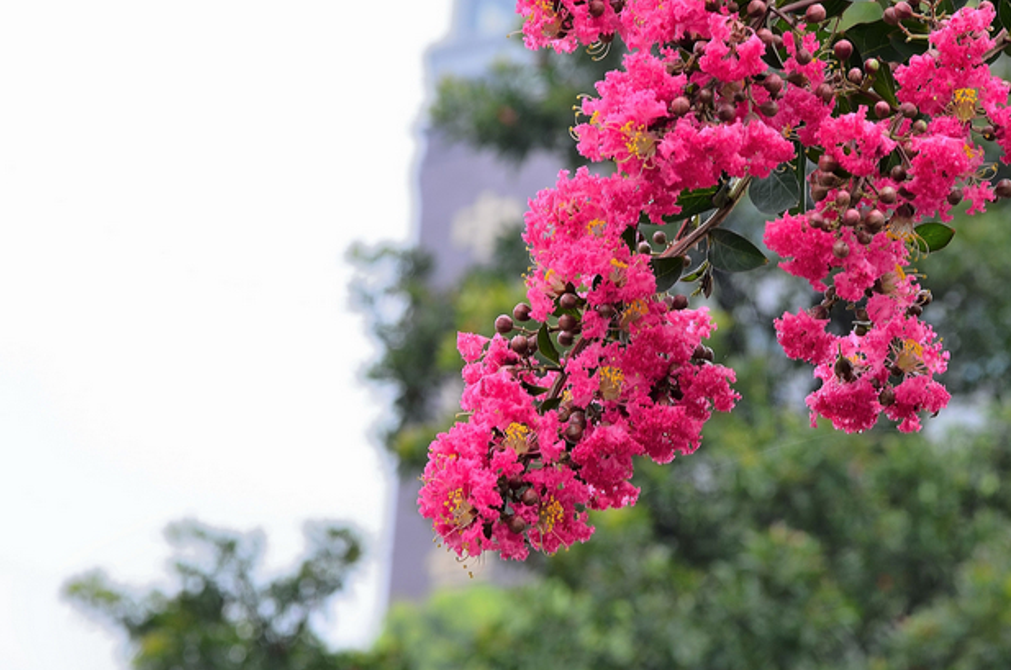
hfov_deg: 11.8
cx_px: 539
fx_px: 4906
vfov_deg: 7.8
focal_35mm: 175
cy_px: 277
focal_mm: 90
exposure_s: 1/100
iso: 100
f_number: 8
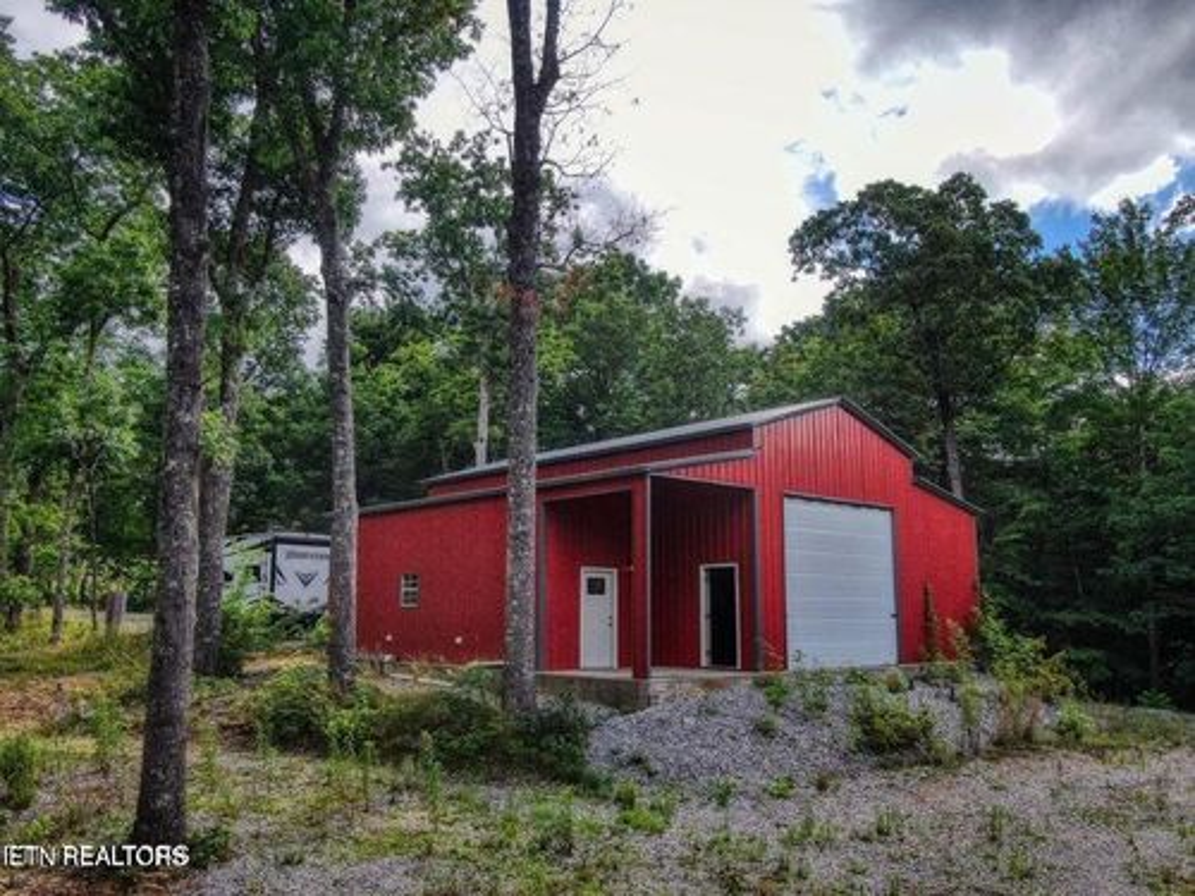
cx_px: 598
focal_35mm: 29
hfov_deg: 61.7
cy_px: 448
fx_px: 1001
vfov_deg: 48.2
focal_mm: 5
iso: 100
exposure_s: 1/1250
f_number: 3
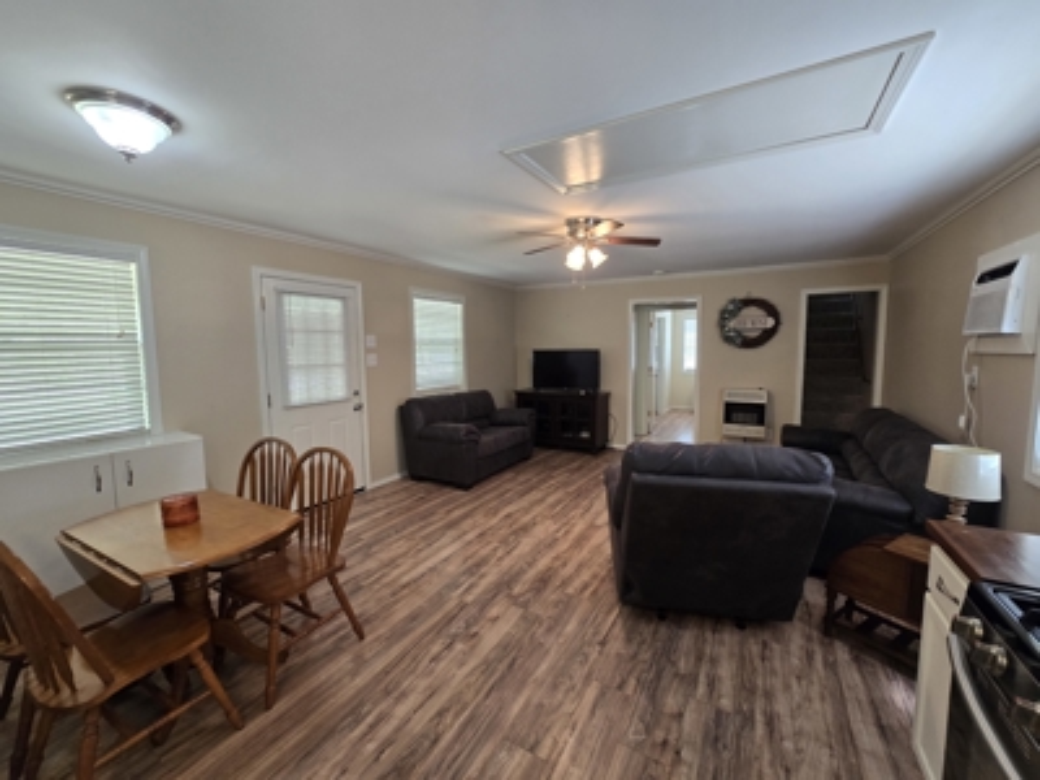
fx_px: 391
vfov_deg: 89.9
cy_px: 390
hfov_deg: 106.2
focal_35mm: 13
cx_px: 520
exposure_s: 1/60
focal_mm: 2.2
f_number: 2.2
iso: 160
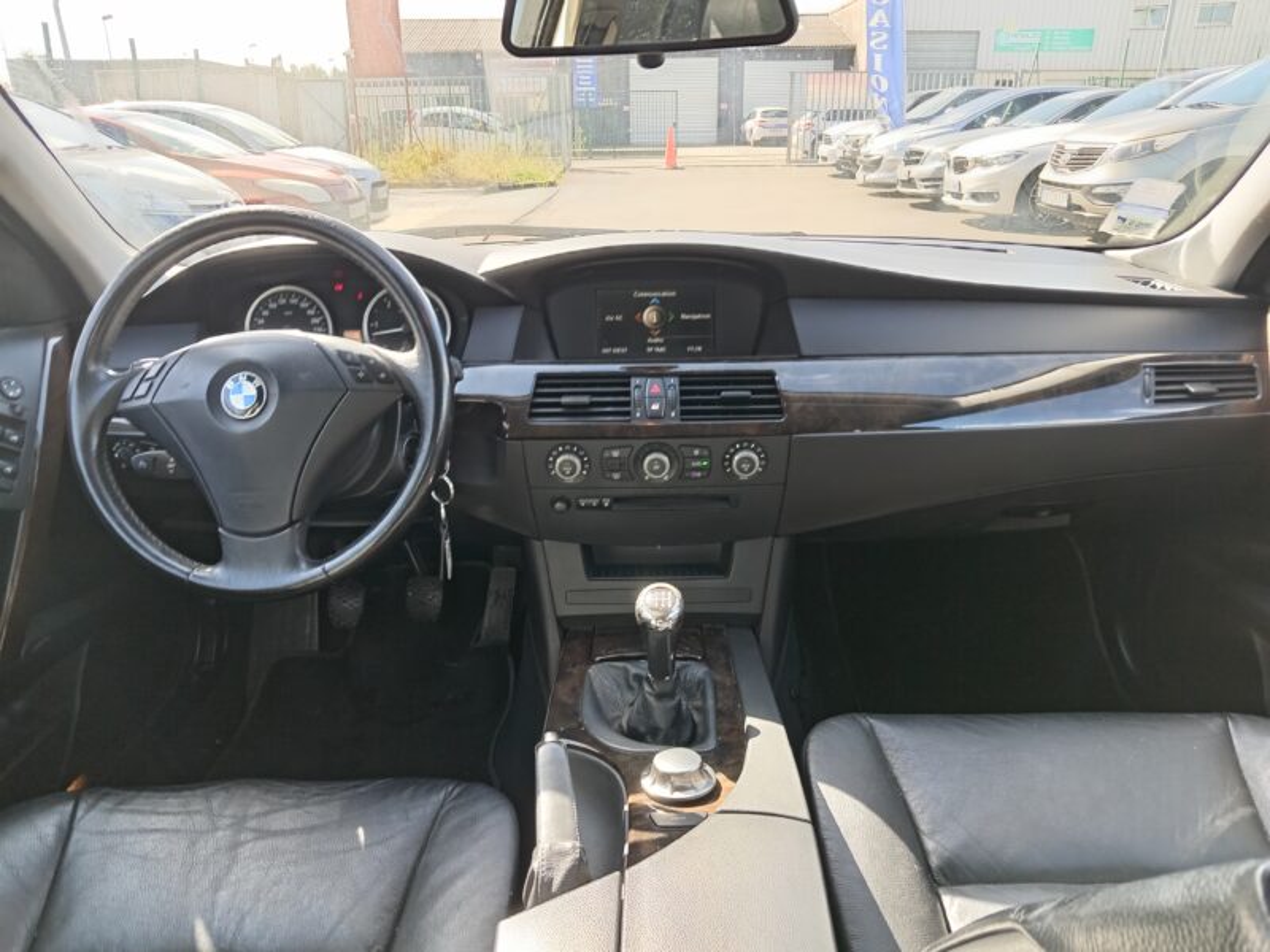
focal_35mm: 25
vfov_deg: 54.9
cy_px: 476
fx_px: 917
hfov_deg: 69.4
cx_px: 635
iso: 150
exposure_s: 1/33.3
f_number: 1.8
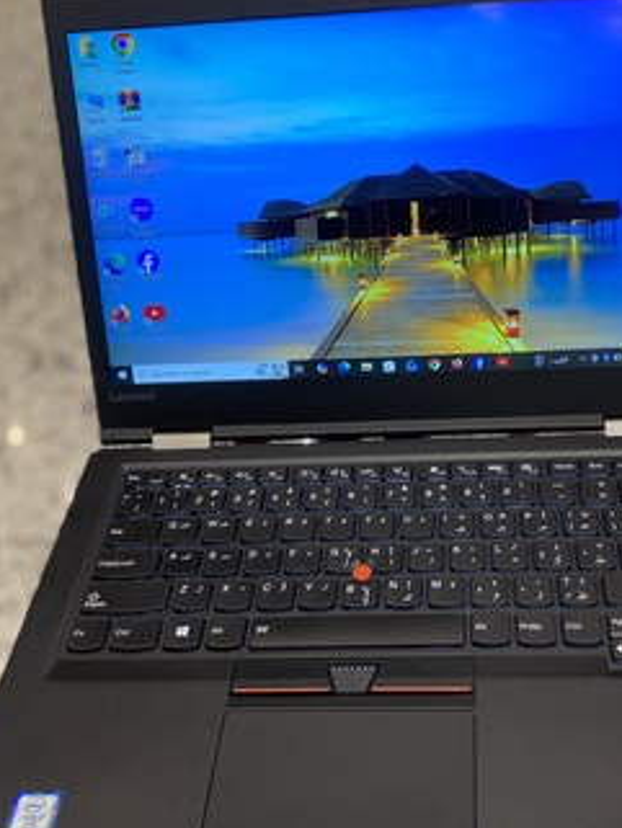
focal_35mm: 37
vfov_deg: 50.1
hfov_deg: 38.2
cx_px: 419
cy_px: 437
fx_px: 886
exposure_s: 1/60
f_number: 1.8
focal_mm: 4.25
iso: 160
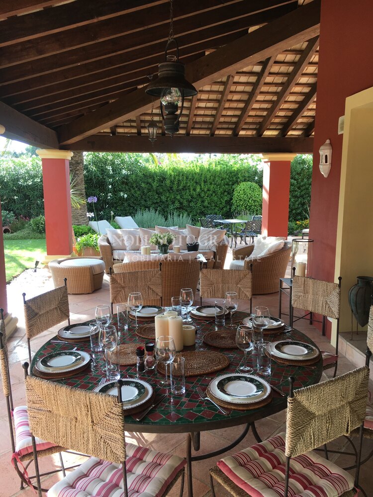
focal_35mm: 29
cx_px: 186
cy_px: 248
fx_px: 417
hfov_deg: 48.2
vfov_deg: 61.7
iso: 25
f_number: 2.2
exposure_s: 1/103
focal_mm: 4.15
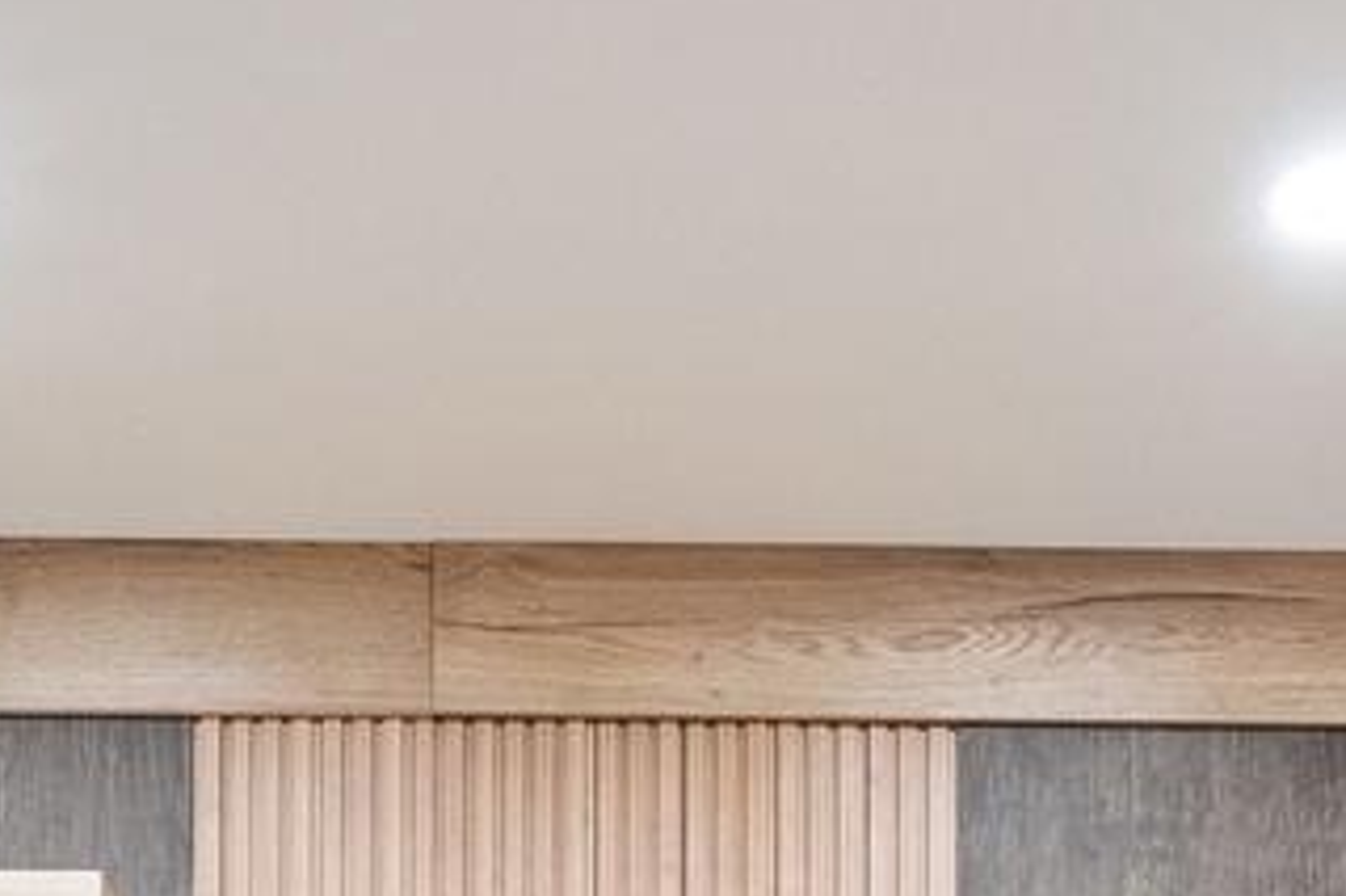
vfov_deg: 16.1
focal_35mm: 72
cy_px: 1586
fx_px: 2690
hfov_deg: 28.0
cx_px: 551
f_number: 4
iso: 1600
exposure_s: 1/8
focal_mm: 16
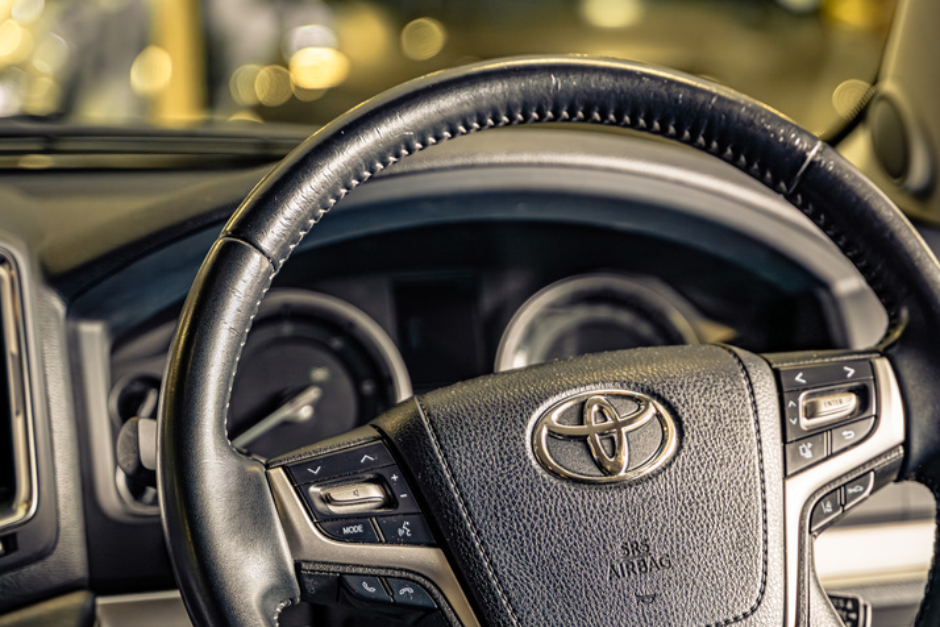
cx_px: 614
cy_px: 428
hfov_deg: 21.2
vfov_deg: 14.2
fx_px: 2506
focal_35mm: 96
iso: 320
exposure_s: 1/200
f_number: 2.8
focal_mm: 67
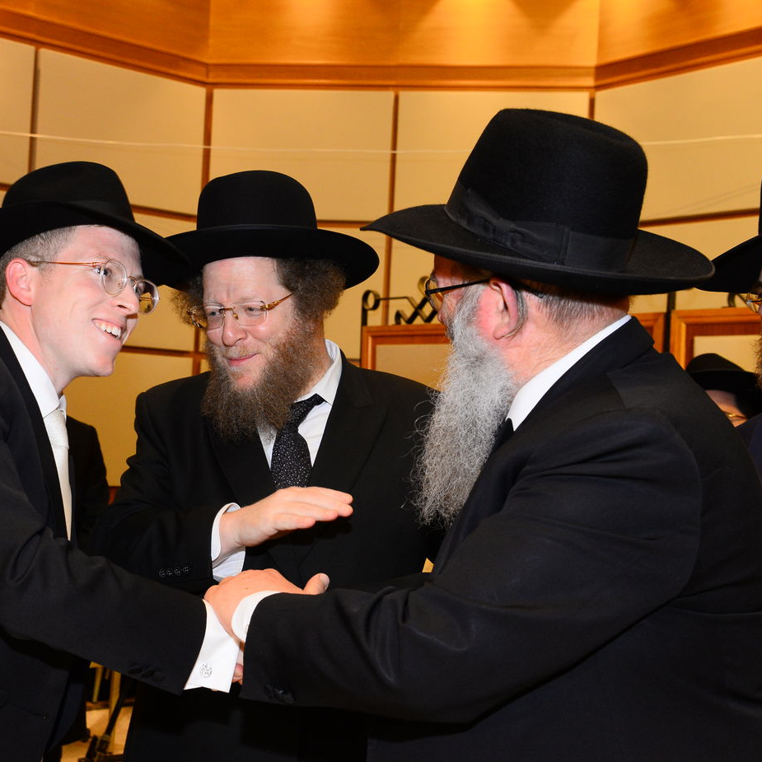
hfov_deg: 31.4
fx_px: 1345
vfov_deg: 31.6
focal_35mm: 54
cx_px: 250
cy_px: 379
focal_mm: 42
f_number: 7.1
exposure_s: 1/125
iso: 2000
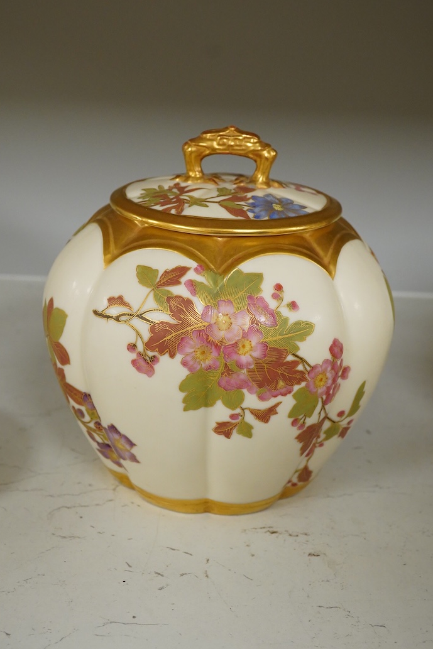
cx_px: 207
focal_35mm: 49
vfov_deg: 40.3
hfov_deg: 27.5
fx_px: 884
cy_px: 303
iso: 2500
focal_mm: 30
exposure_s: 1/160
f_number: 9
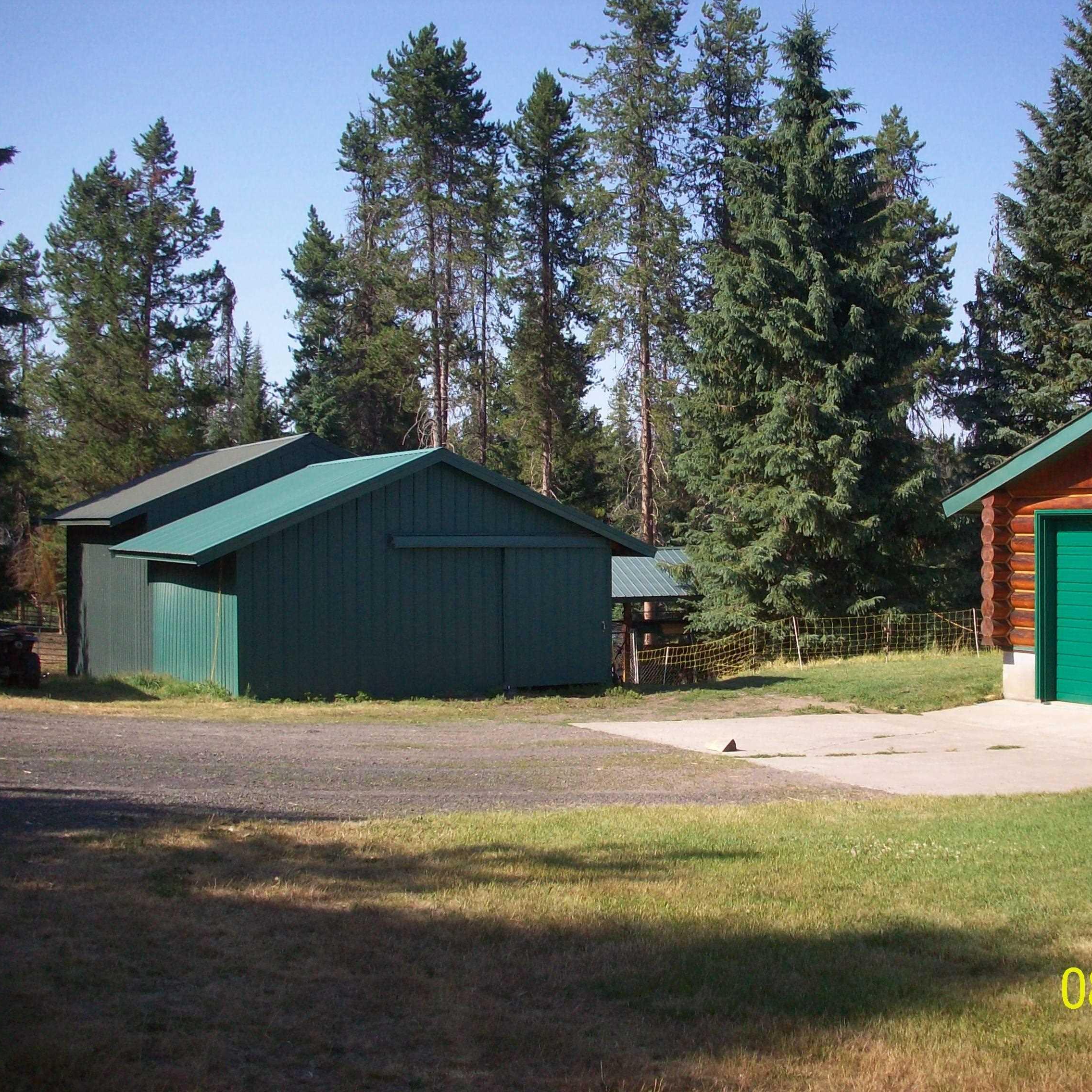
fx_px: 1570
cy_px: 543
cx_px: 699
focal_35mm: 44
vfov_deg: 38.3
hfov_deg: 38.0
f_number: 5.6
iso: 80
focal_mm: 6.2
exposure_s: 1/210
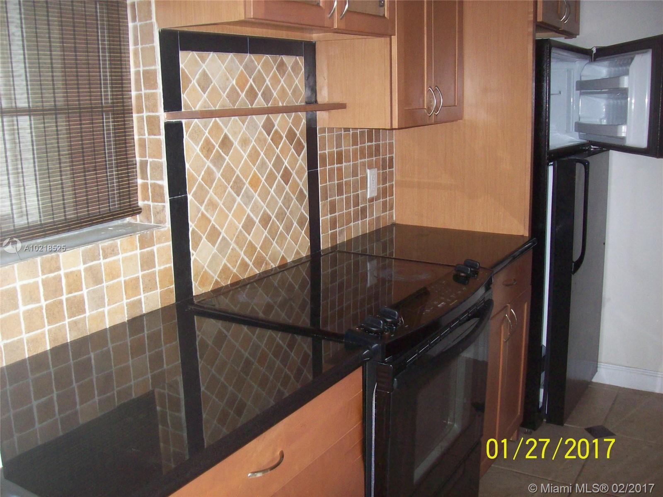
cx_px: 332
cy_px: 248
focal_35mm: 36
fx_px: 689
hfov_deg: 51.4
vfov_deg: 39.6
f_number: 2.7
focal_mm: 6
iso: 200
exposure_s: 1/64
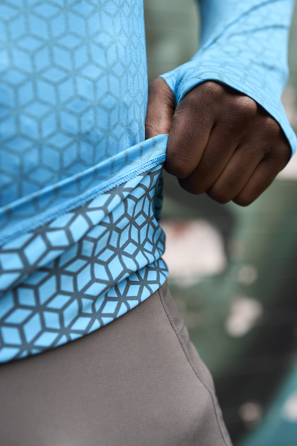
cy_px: 223
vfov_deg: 27.0
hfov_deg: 18.2
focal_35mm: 75
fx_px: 928
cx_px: 148
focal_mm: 50
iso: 400
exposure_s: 1/125
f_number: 2.8
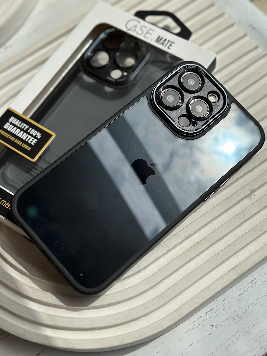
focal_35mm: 48
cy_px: 178
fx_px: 494
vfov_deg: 39.7
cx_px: 134
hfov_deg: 30.3
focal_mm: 6.86
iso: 100
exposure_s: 1/13699
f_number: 1.78
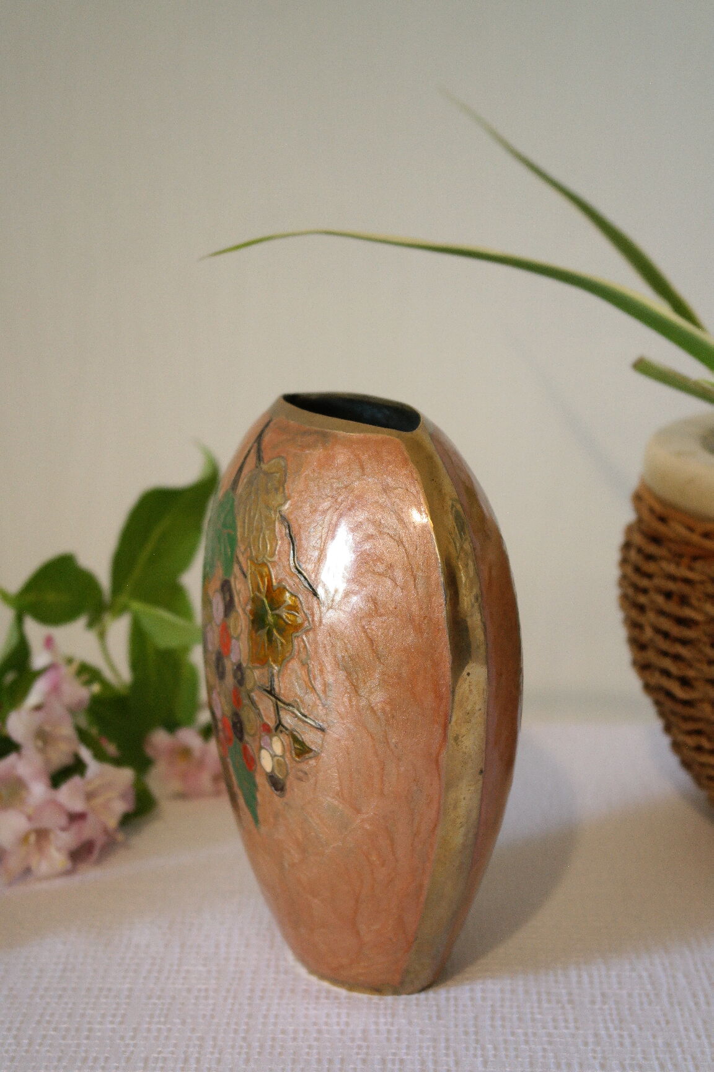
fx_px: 2053
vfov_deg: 29.2
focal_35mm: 69
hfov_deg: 19.7
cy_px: 536
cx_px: 357
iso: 800
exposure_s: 1/40
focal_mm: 45
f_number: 5.6
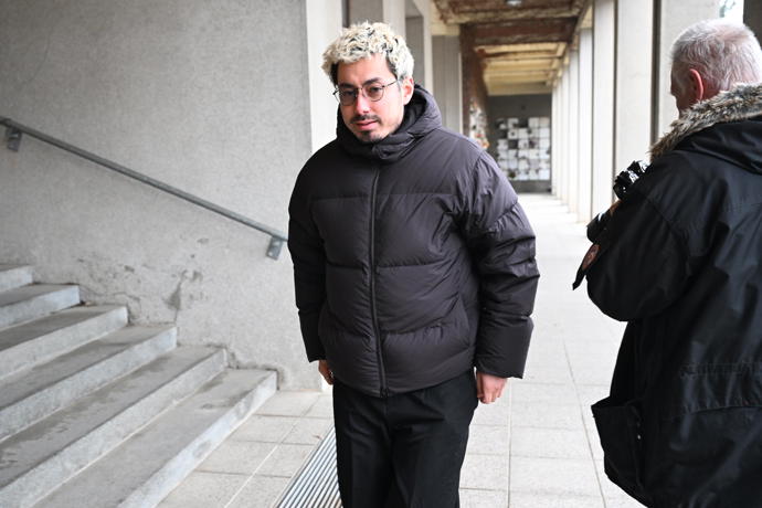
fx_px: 720
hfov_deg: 55.8
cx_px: 381
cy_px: 254
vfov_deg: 38.9
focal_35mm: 34
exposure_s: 1/160
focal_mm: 34
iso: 3200
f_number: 4
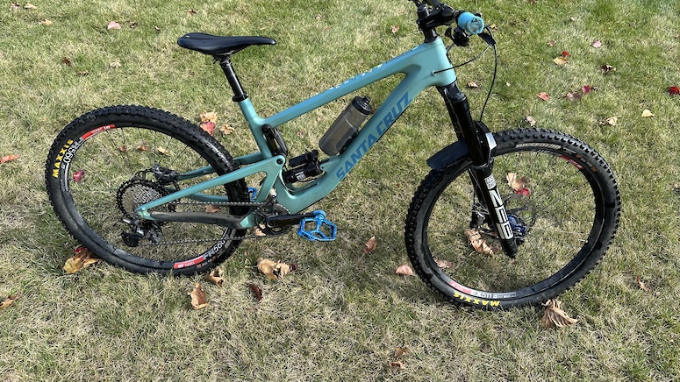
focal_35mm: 27
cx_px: 333
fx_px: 487
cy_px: 164
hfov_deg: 69.8
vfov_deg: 42.8
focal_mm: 6.86
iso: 80
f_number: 1.78
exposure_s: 1/1072
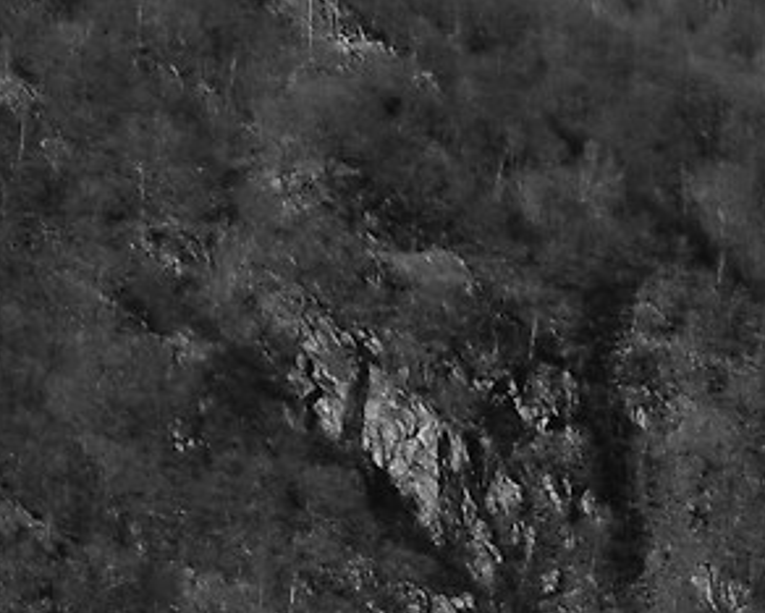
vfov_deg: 3.0
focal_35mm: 509
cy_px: 1860
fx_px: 11532
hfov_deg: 3.7
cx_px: 1868
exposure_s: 1/400
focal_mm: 66
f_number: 6.3
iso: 125
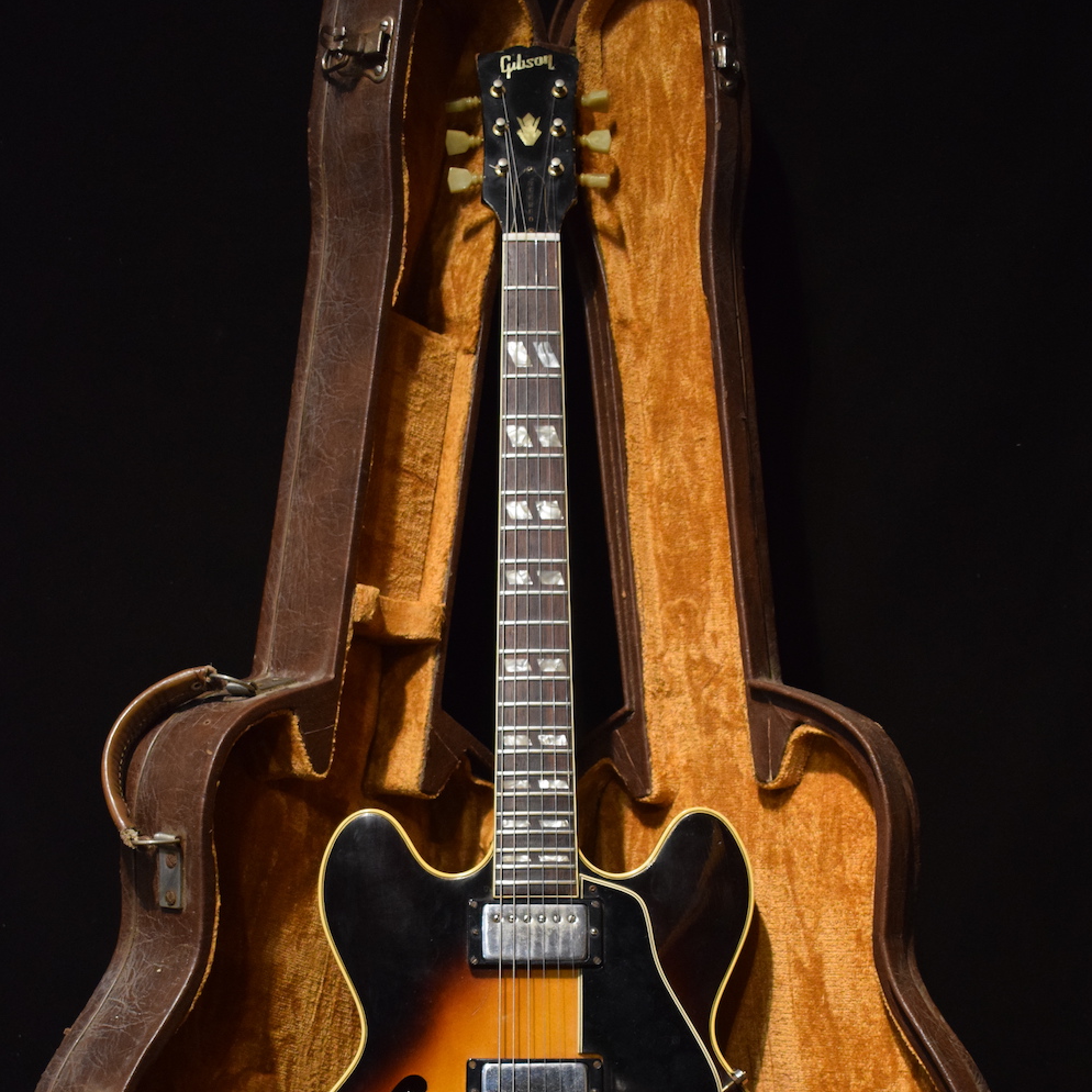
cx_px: 548
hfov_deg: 28.8
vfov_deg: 28.4
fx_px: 2129
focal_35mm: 60
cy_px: 809
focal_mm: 31
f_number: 4.2
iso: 2500
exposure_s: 1/30
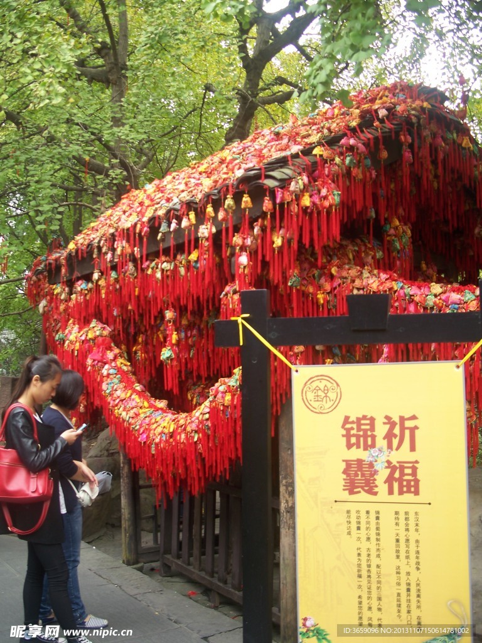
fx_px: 687
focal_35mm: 37
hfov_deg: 38.7
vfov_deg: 50.1
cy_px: 322
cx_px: 241
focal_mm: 7.8
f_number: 2.8
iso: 64
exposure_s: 1/40
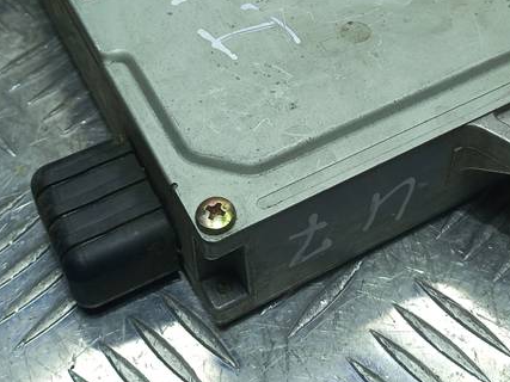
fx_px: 884
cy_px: 32
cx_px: 317
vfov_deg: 23.7
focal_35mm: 60
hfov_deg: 32.1
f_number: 1.8
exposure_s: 1/100
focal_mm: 4.6
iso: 32
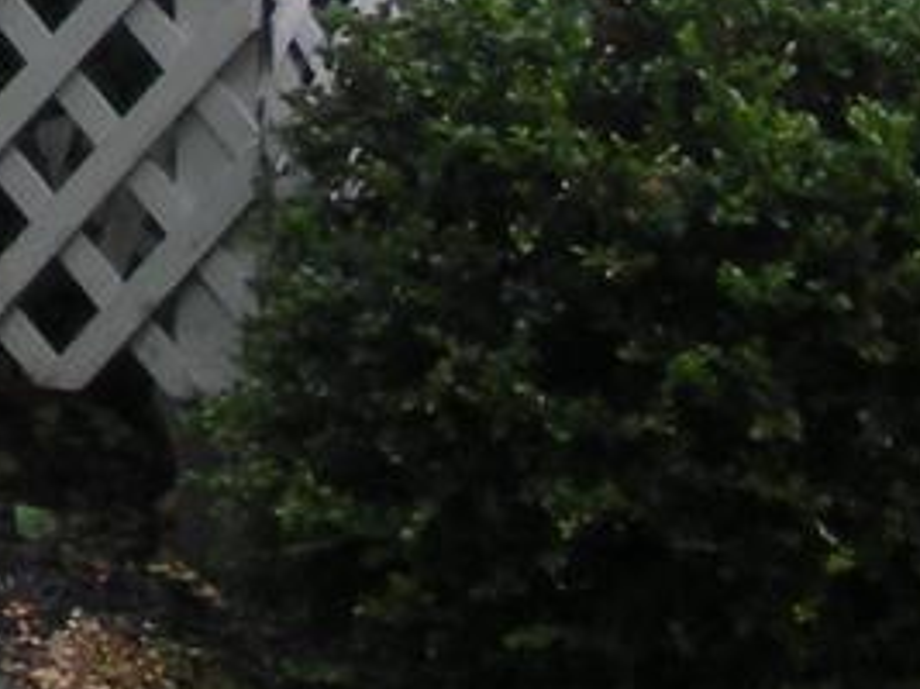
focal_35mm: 276
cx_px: -937
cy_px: -1092
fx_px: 7332
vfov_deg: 5.2
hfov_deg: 6.9
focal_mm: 6.3
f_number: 3.5
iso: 64
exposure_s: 1/175
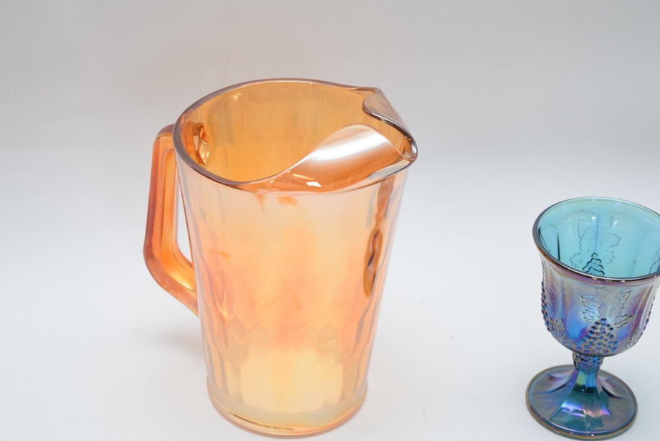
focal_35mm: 90
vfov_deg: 15.3
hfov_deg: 22.7
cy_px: 212
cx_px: 302
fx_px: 1642
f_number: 5.6
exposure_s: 1/60
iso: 800
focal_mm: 55
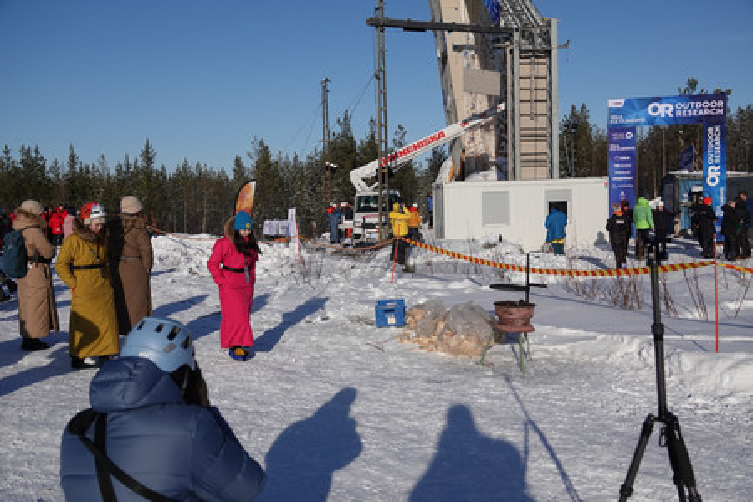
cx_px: 376
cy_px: 251
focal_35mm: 40
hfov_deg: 48.5
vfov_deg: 33.4
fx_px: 837
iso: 100
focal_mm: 14.65
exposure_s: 1/4000
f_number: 3.2
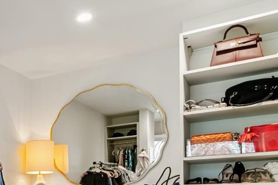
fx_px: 363
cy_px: 190
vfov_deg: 26.9
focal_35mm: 47
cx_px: -126
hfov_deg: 28.9
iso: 320
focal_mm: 10
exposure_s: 1
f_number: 9
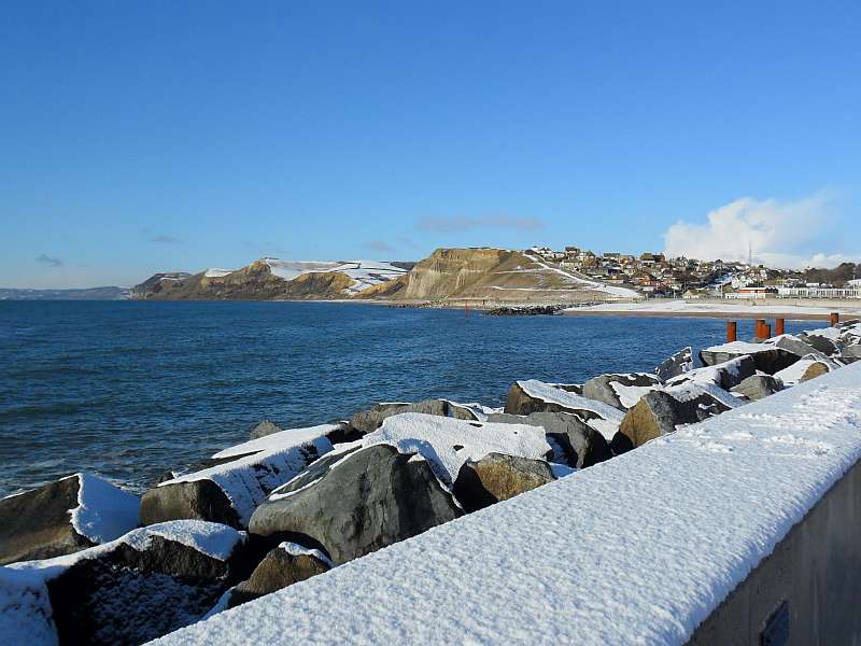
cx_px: 430
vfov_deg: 44.2
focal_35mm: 32
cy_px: 323
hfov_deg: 56.8
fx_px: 796
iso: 100
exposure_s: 1/350
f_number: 9.4
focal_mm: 5.7
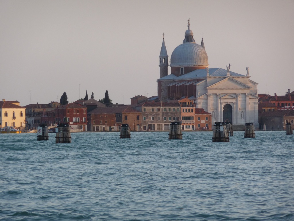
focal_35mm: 280
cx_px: 147
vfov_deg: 5.3
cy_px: 110
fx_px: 2378
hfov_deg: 7.1
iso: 125
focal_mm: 47
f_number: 4.9
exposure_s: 1/125
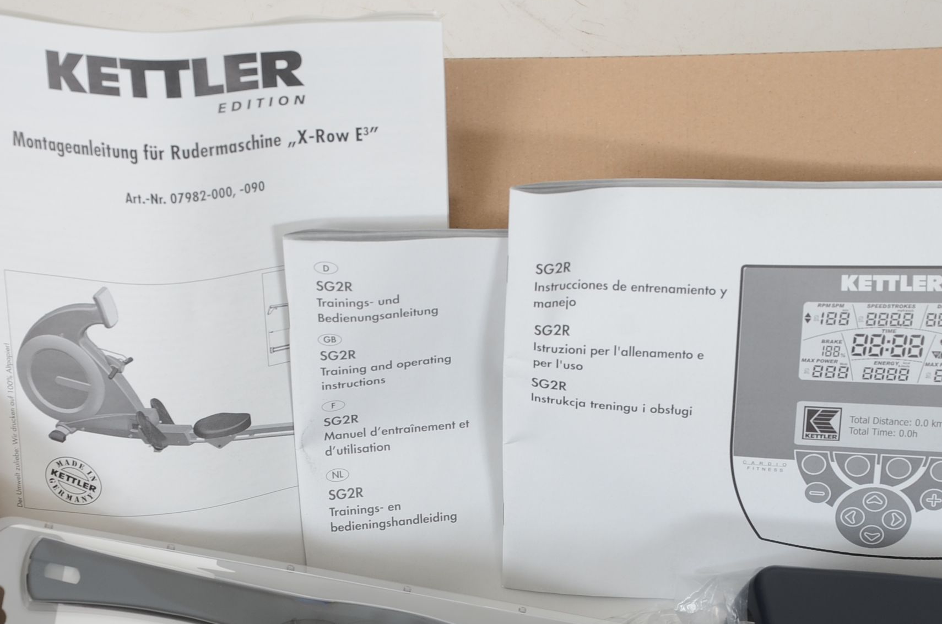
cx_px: 560
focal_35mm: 134
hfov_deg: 15.3
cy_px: 408
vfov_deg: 10.2
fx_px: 3499
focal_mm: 62
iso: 160
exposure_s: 1/60
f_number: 6.3
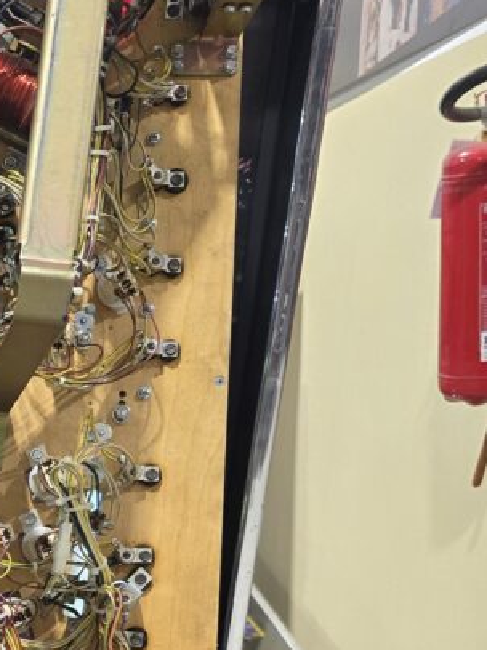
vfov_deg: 26.8
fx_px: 1277
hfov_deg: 19.8
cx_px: -149
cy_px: 668
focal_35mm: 68
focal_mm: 6.3
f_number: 1.7
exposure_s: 1/100
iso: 200
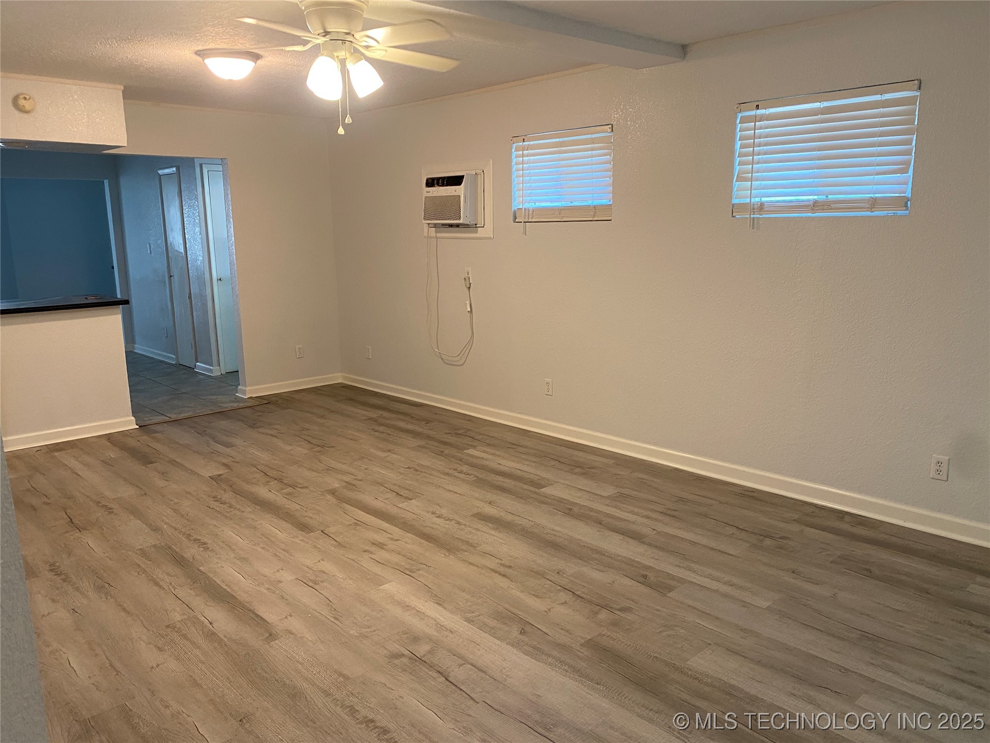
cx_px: 495
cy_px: 372
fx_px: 744
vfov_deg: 53.1
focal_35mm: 26
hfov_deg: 67.3
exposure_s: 1/60
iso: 160
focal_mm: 4.25
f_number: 1.8
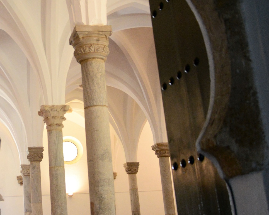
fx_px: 502
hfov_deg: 28.8
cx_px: 25
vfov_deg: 24.2
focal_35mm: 63
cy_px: 82
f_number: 3.8
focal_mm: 24
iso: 2000
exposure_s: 1/100
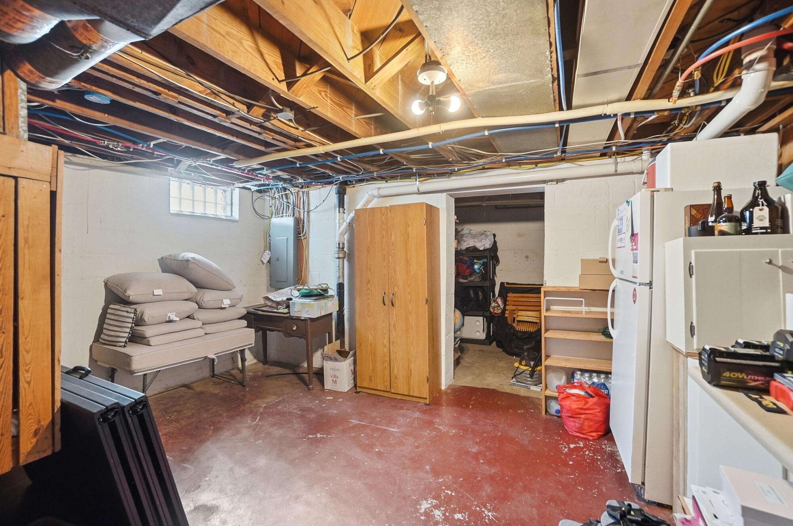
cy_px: 263
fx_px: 330
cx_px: 396
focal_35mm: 15
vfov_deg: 77.2
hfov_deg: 100.5
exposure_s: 1/40
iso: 100
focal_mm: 10
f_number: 4
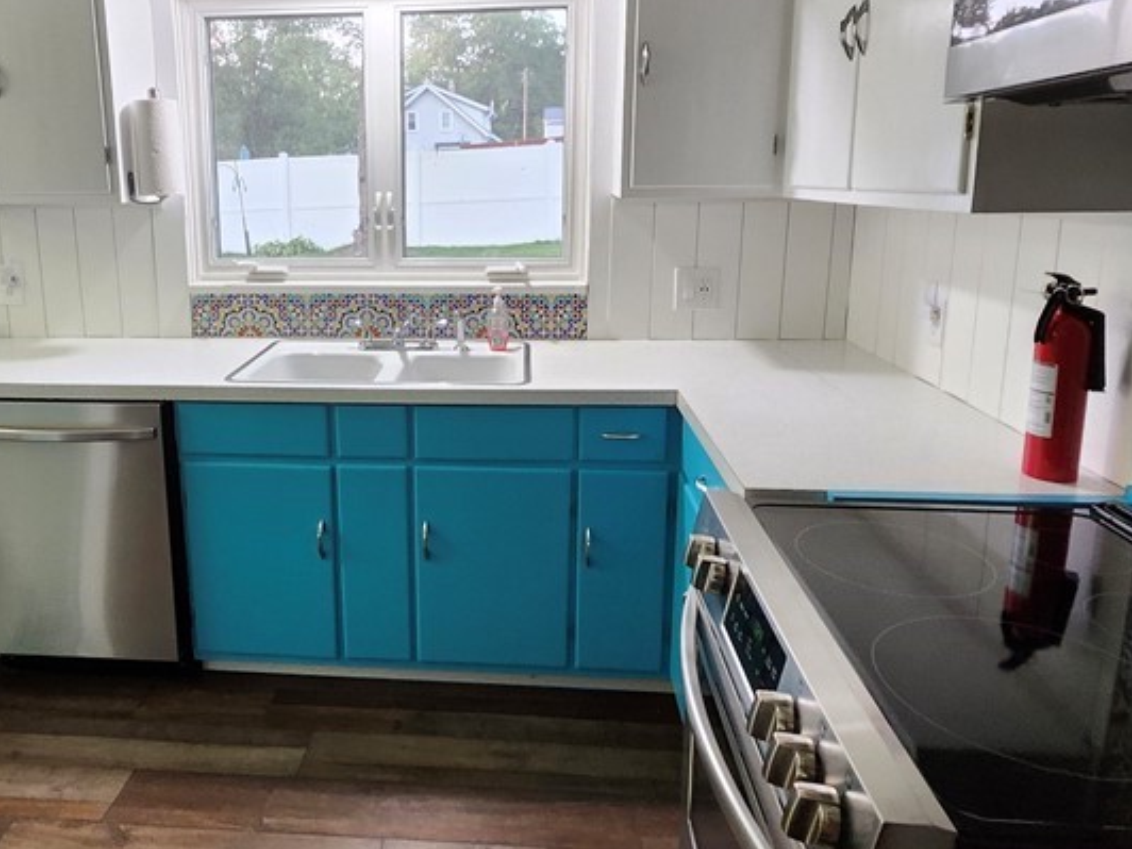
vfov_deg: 54.6
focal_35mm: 25
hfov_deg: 68.7
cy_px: 355
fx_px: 818
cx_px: 453
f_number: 2.2
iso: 400
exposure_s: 1/60
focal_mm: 1.74
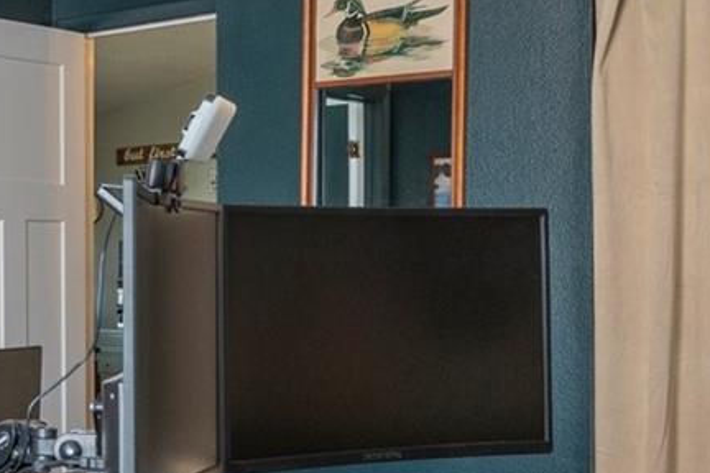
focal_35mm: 63
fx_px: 1242
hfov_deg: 24.5
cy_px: 282
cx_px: -363
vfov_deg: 21.5
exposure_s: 1/3
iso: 400
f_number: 8
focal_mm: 17
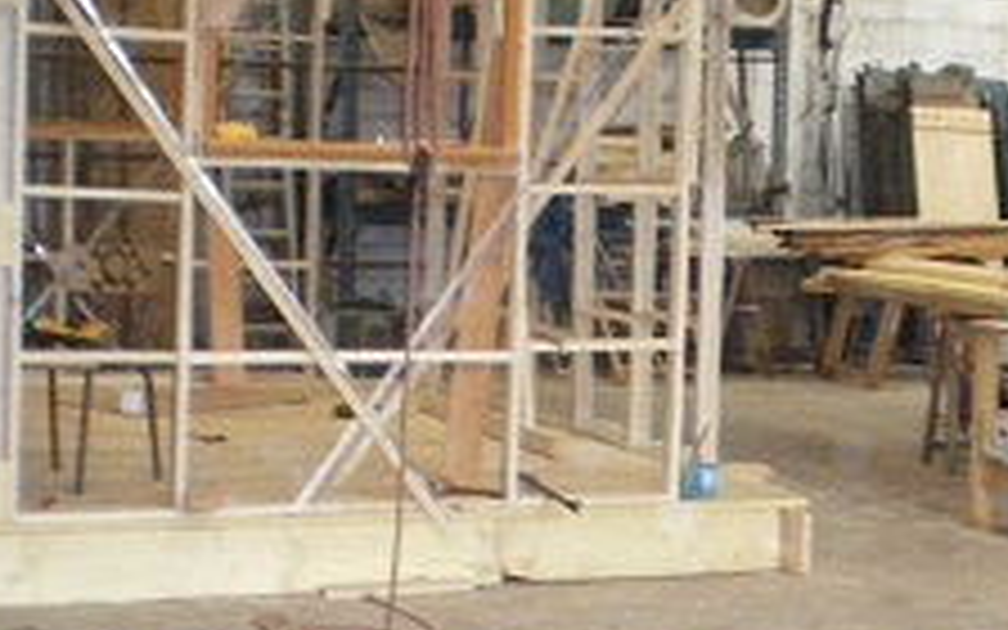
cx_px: 886
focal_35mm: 99
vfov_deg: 13.2
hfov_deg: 20.6
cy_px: 308
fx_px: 2720
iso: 800
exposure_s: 1/50
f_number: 3.1
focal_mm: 6.3
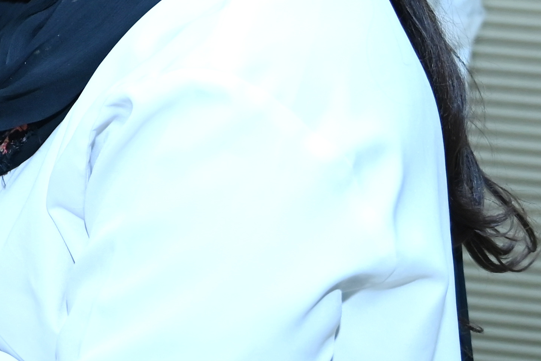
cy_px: 63
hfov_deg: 14.1
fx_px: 2059
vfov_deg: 10.0
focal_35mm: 137
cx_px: -243
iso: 1250
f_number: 4
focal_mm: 33
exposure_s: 1/200
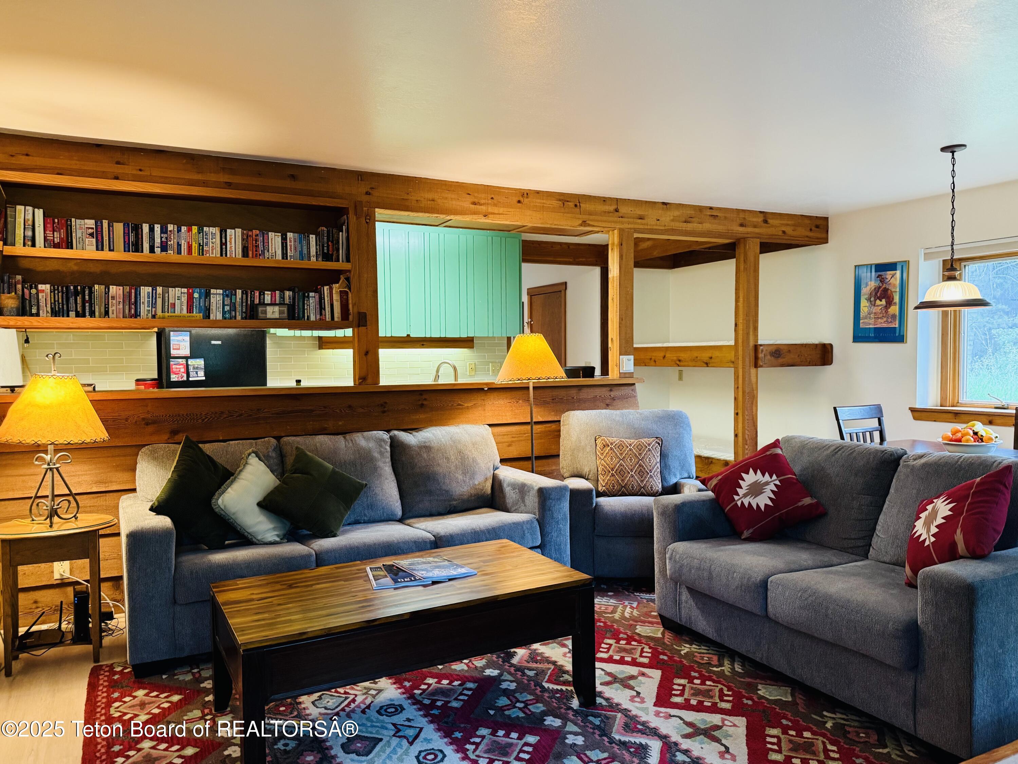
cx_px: 509
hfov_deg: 71.6
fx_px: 706
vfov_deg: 56.8
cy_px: 382
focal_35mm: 24
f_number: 1.78
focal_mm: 6.76
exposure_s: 1/60
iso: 400
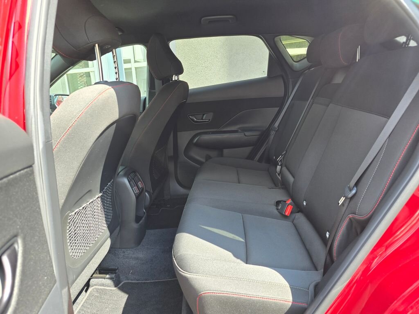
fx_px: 278
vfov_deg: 58.9
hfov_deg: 73.9
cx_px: 210
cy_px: 157
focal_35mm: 23
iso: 80
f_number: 1.7
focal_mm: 6.3
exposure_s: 1/180
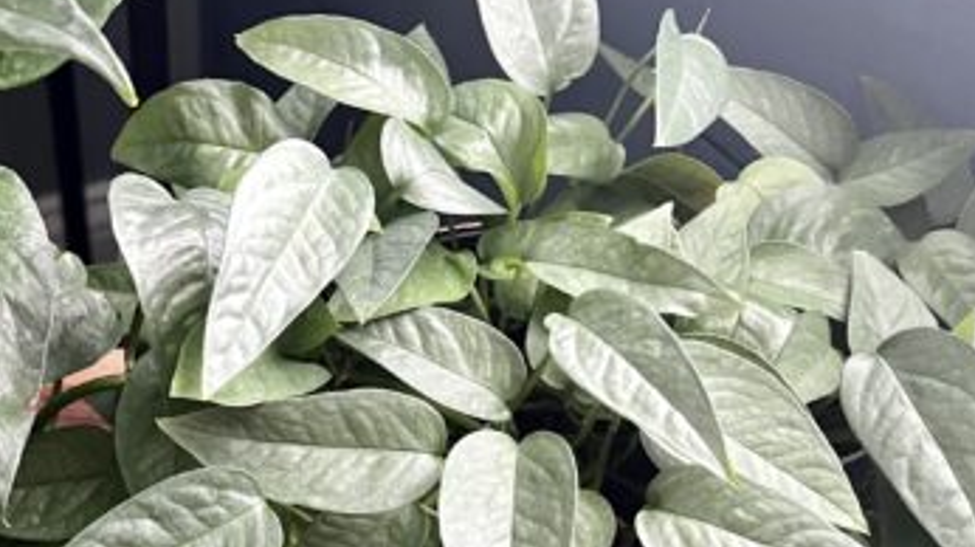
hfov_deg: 34.4
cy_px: 544
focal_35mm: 59
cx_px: 197
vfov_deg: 19.7
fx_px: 1524
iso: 500
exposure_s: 1/40
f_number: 1.5
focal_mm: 5.7
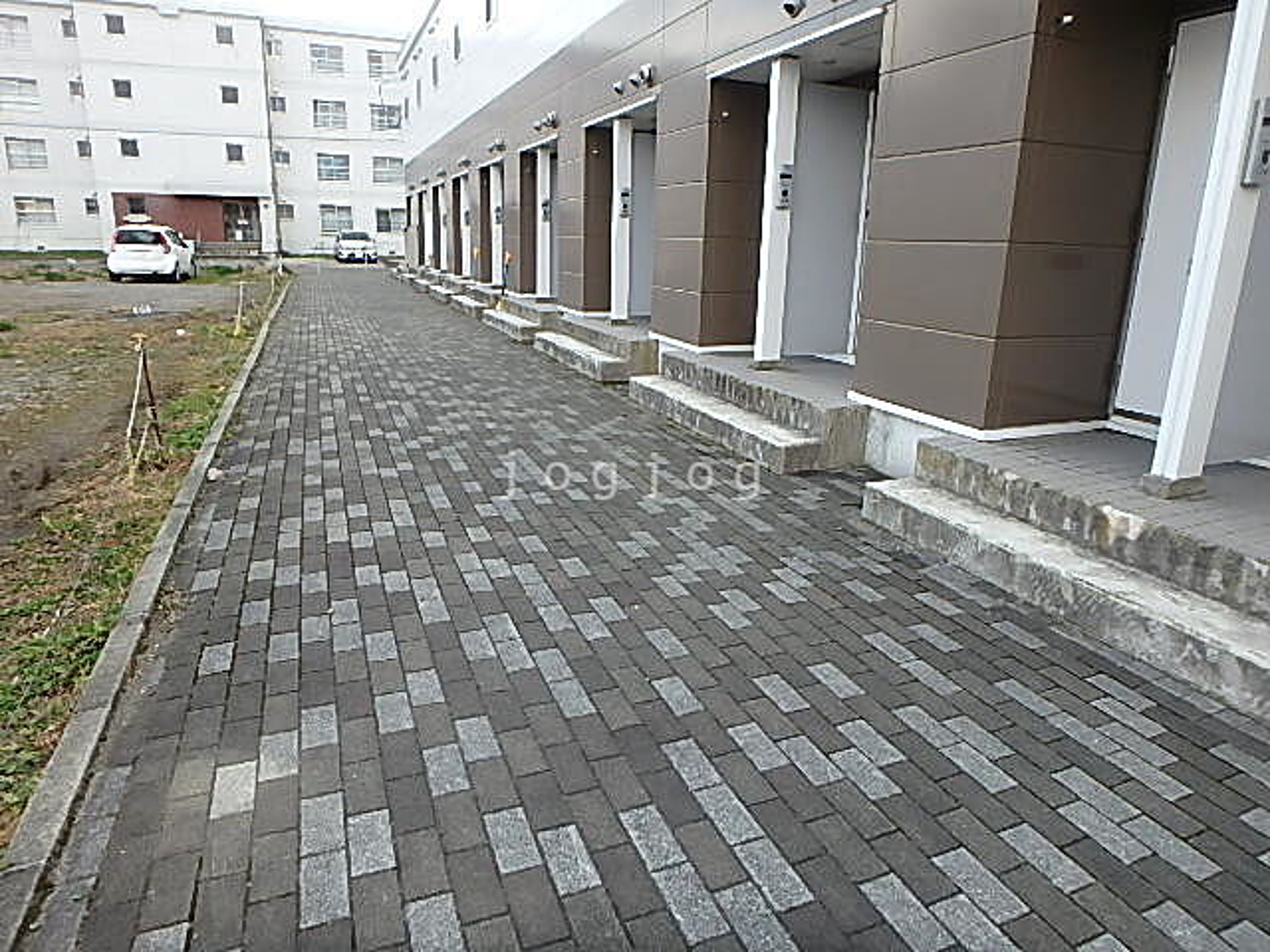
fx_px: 770
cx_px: 635
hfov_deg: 79.0
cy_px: 476
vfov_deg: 63.4
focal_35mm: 21
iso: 125
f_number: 3.5
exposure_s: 1/200
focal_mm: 3.7
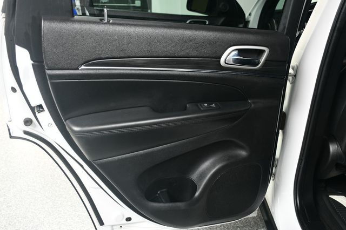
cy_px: 115
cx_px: 173
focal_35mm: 33
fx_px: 317
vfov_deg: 39.9
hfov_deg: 57.2
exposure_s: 1/160
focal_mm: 22
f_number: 5
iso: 100
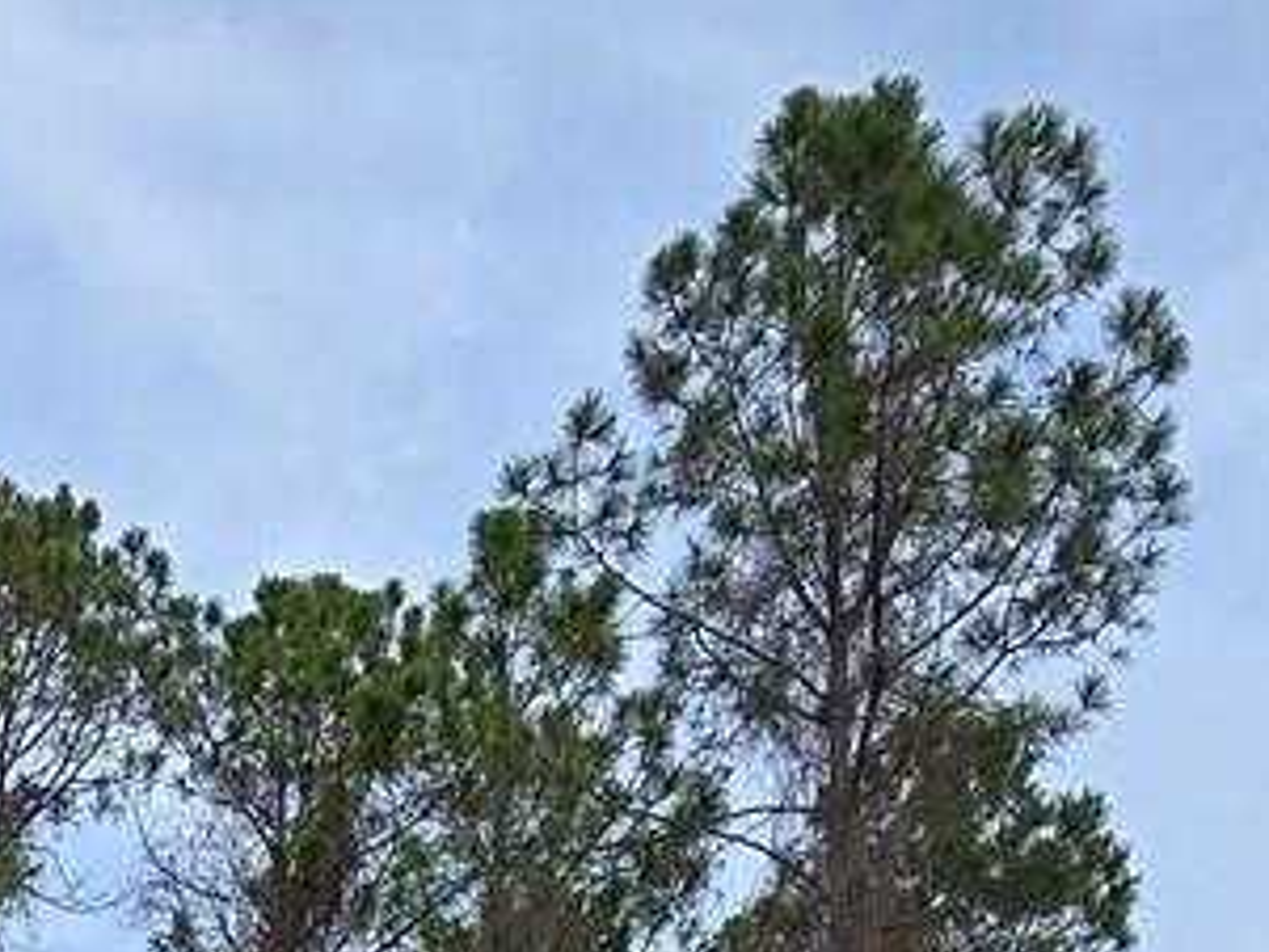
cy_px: 1971
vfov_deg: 16.0
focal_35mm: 69
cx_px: -325
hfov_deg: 24.9
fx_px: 2531
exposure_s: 1/1559
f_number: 2.2
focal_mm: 2.2
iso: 50
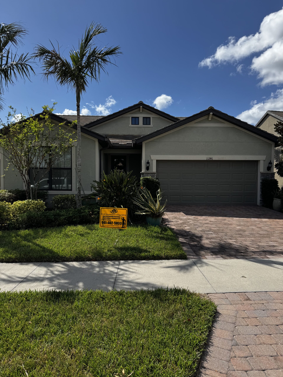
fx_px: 262
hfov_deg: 56.8
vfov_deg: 71.6
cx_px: 142
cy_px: 188
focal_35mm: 24
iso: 80
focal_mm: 6.76
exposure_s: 1/5348
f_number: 1.78
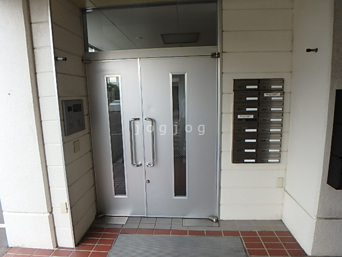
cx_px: 171
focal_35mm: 21
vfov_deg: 63.4
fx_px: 207
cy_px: 128
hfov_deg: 79.0
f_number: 3.5
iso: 160
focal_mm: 3.7
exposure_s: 1/80
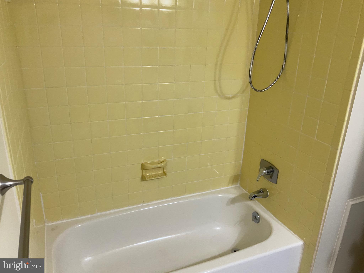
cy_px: 136
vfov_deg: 48.2
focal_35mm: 29
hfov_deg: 61.7
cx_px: 182
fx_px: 305
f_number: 1.8
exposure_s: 1/60
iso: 50
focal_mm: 3
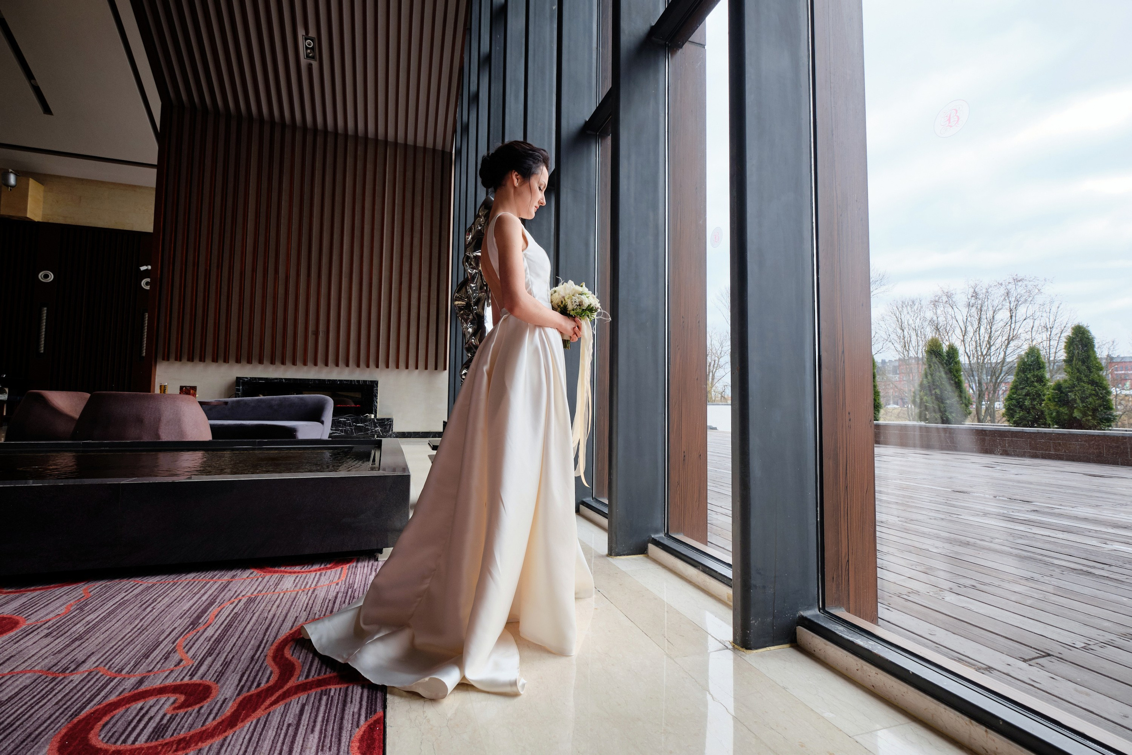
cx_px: 566
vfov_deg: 77.3
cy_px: 378
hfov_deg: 100.4
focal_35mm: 15
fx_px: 472
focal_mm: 10
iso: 400
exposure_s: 1/125
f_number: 4
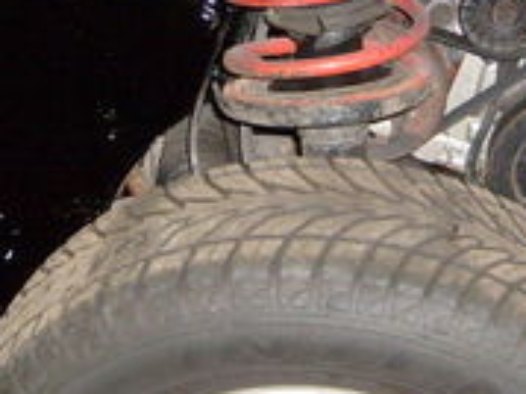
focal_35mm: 125
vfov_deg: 11.8
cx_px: 329
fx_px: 1898
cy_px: 29
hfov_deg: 15.8
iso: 160
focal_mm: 5.8
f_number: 2.8
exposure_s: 1/45
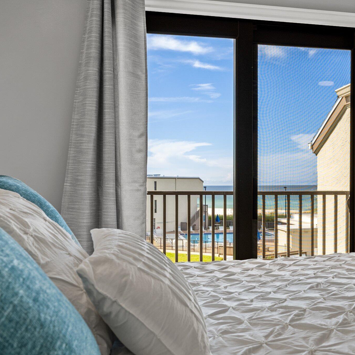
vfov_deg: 36.8
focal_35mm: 46
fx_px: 534
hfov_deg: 36.3
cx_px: 248
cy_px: 178
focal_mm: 24
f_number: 9
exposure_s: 1/8
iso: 125
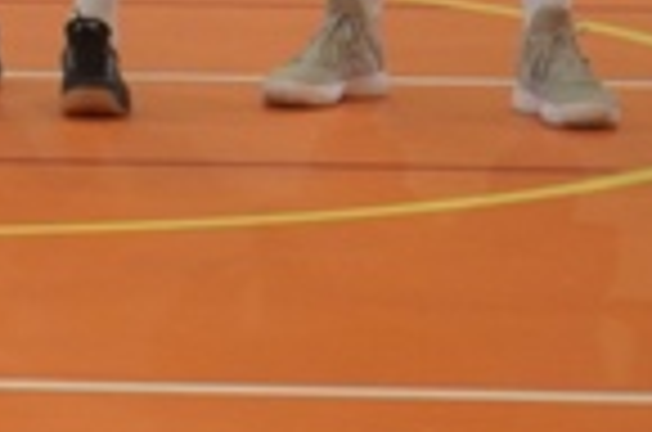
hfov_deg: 5.6
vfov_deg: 3.8
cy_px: -639
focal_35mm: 351
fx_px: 6340
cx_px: -1041
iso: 800
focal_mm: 41
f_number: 5.6
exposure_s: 1/160
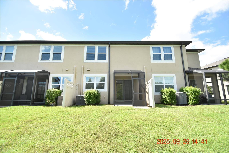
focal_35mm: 15
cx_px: 114
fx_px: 95
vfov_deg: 77.3
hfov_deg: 100.4
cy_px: 76
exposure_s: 1/3000
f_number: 3.5
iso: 800
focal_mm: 10
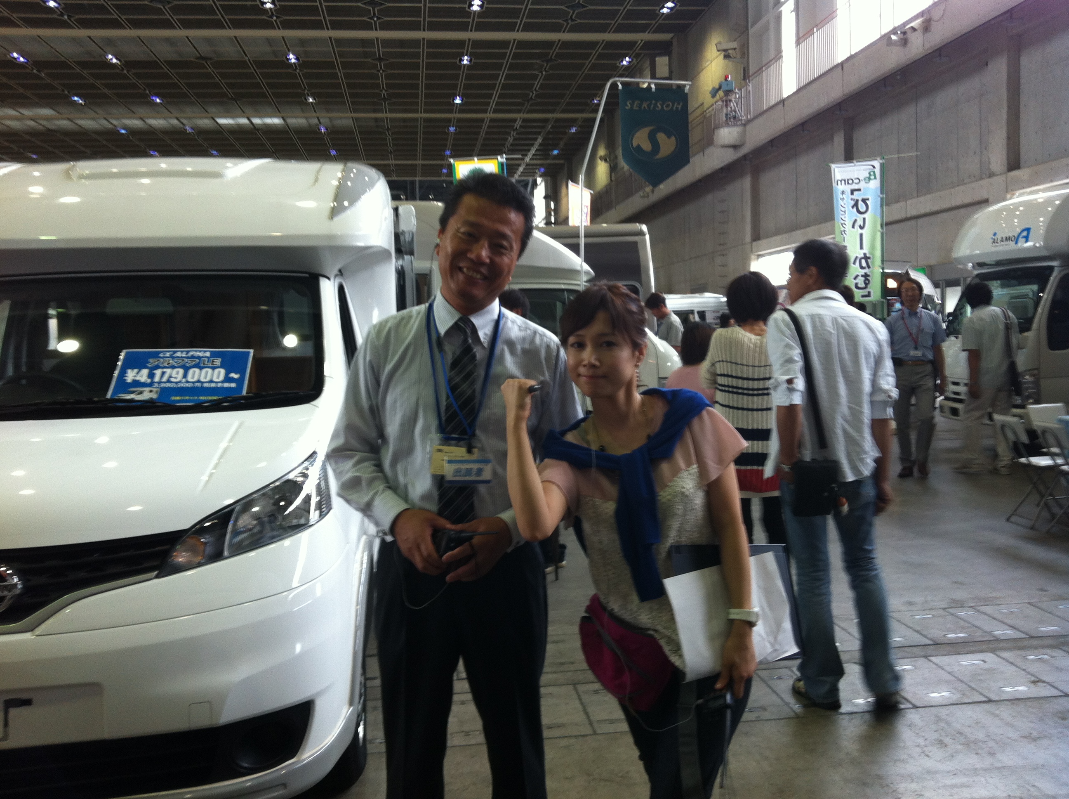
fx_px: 1079
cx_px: 534
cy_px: 400
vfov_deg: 40.6
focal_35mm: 35
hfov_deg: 52.7
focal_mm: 3.85
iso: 80
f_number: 2.8
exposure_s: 1/24
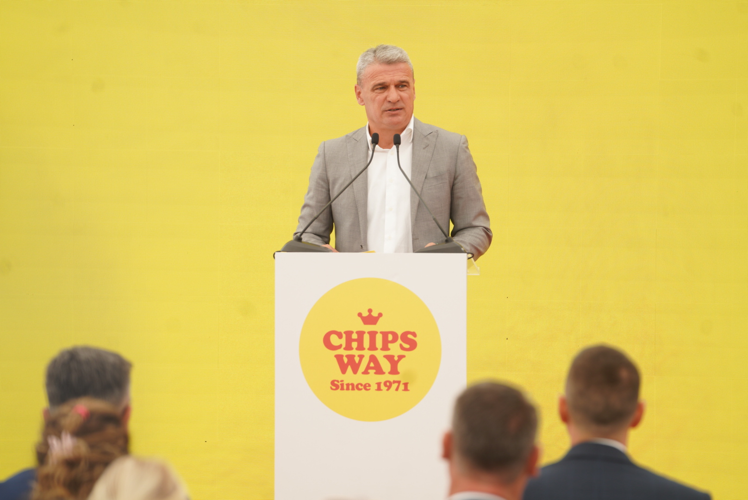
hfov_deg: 10.8
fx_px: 3971
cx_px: 374
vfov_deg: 7.2
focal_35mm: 191
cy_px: 250
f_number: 4
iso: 200
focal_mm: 191
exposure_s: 1/125
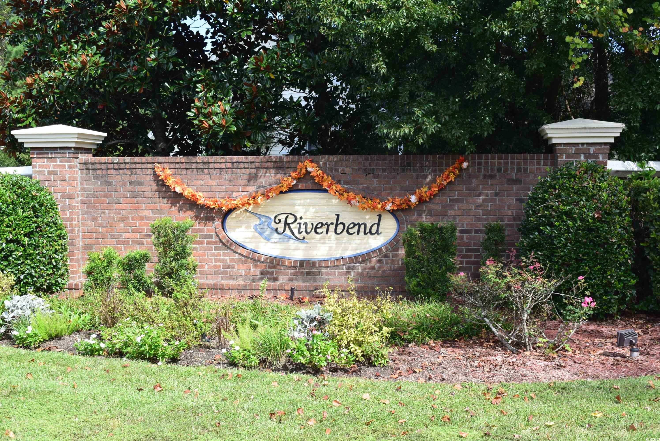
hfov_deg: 42.3
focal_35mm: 46
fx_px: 853
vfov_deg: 29.0
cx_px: 330
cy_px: 220
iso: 400
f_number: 10
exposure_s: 1/200
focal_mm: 31
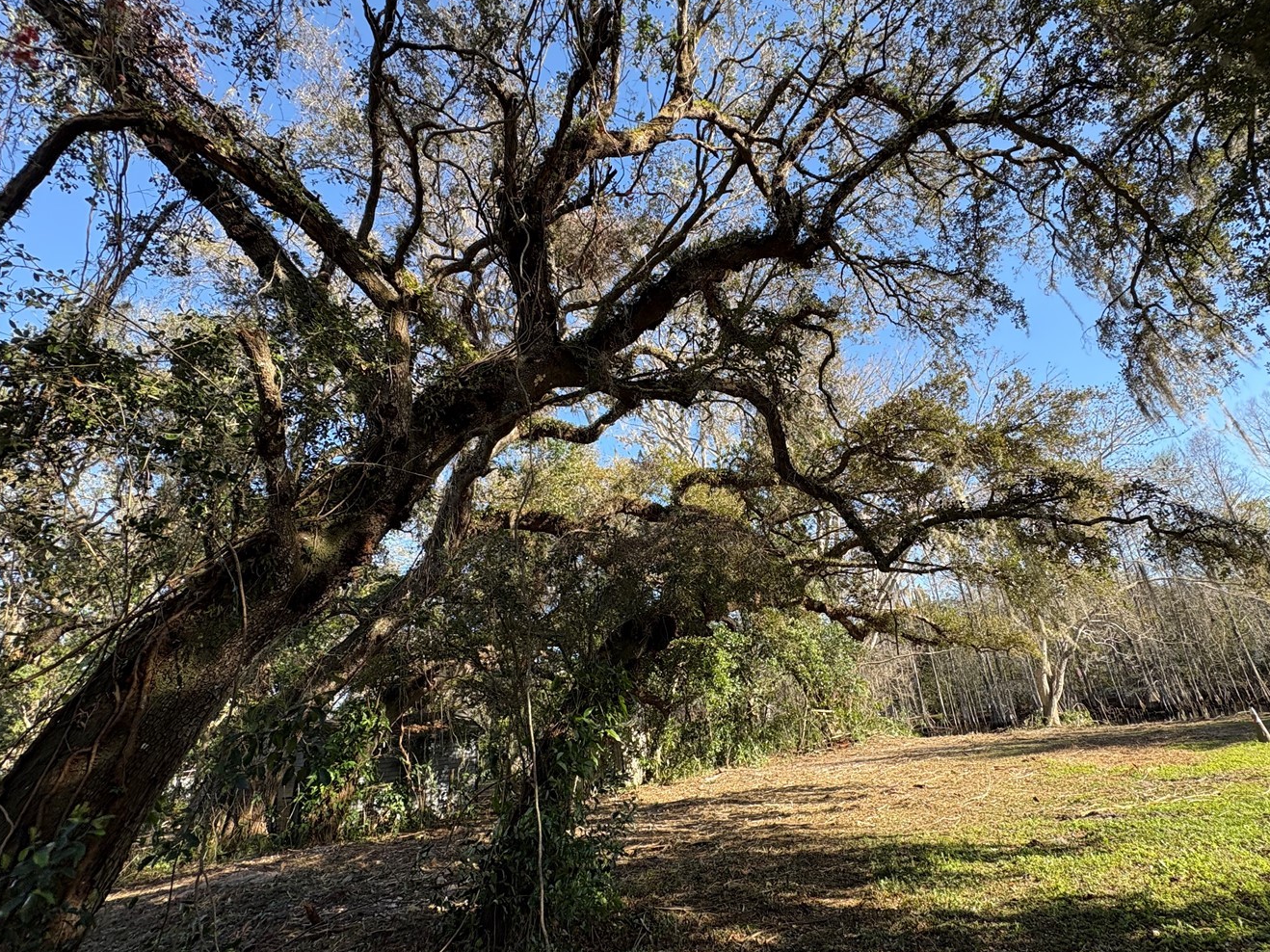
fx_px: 624
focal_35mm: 17
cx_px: 701
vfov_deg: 74.6
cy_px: 504
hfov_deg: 90.7
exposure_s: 1/347
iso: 50
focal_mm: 2.22
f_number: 2.2
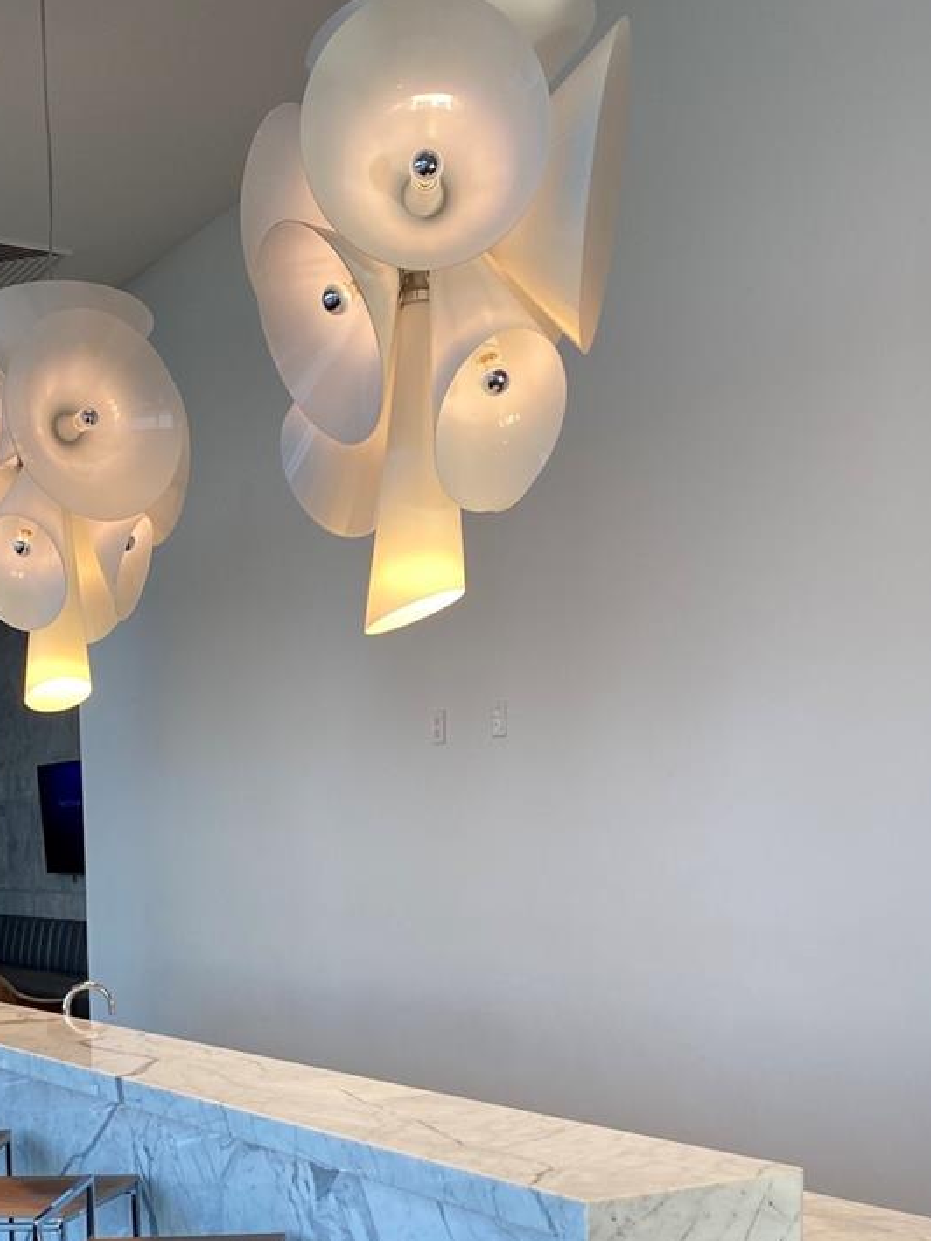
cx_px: 289
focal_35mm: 44
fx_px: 1577
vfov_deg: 41.2
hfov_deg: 32.5
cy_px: 987
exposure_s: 1/120
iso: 100
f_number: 1.8
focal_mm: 4.25
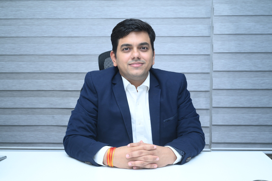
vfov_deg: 29.2
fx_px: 347
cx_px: 136
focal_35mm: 46
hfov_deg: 42.8
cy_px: 90
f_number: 8
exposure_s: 1/125
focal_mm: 46
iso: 1000
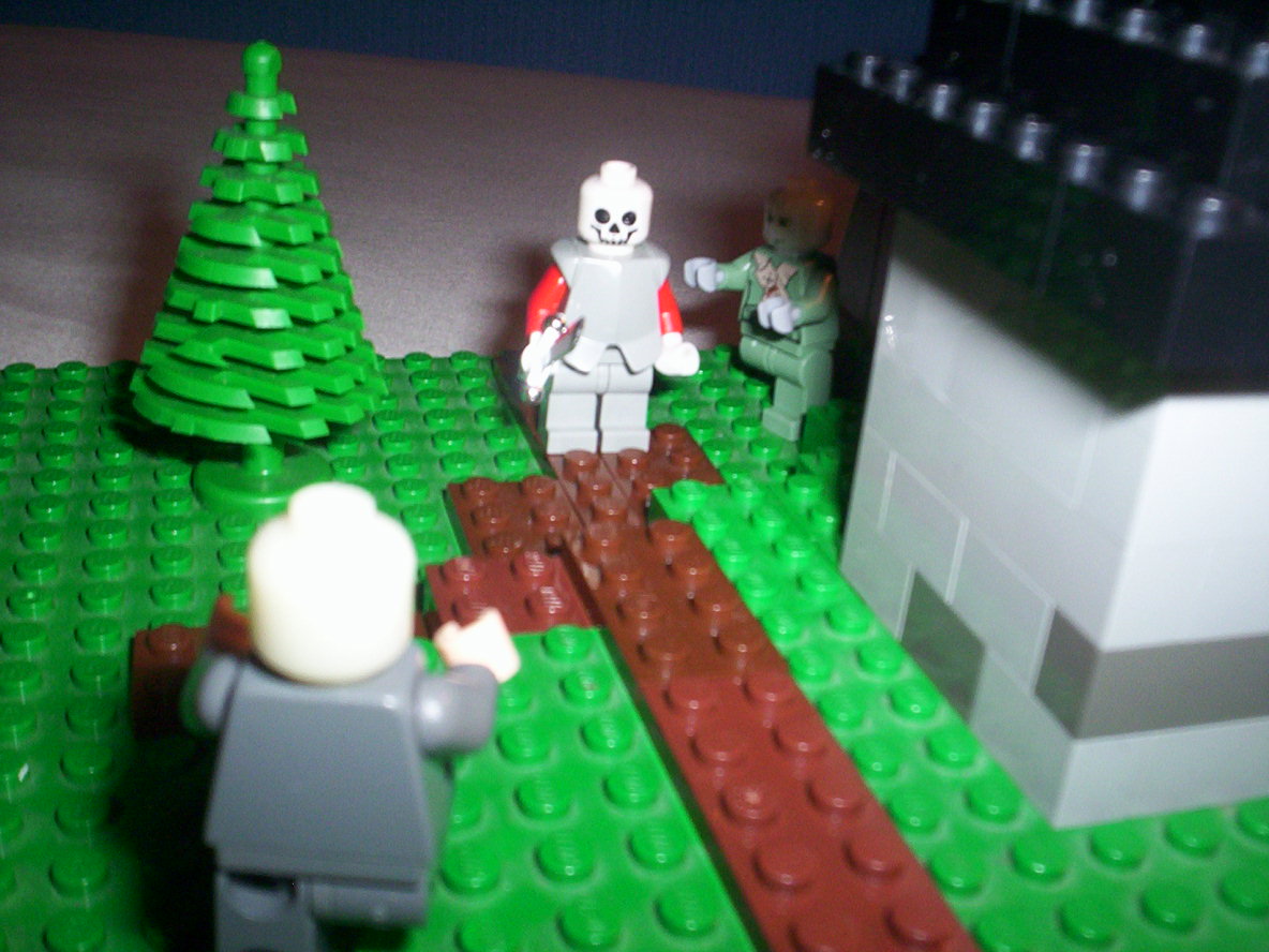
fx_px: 1393
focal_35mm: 38
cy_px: 476
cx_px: 634
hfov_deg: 49.0
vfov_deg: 37.7
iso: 140
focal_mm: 4.99
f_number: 4.5
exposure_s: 1/60
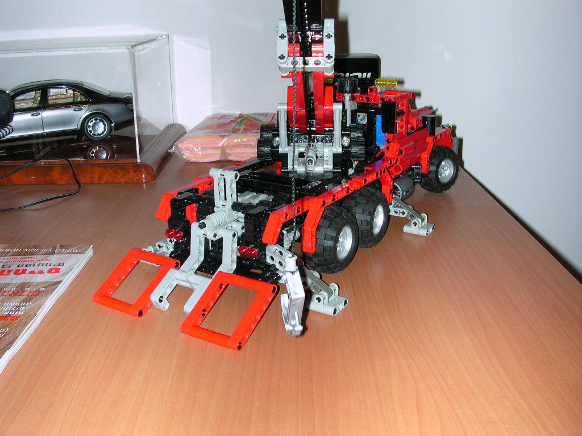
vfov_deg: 38.7
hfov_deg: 50.1
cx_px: 291
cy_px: 218
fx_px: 622
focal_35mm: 37
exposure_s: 1/60
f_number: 4.5
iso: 100
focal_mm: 5.6
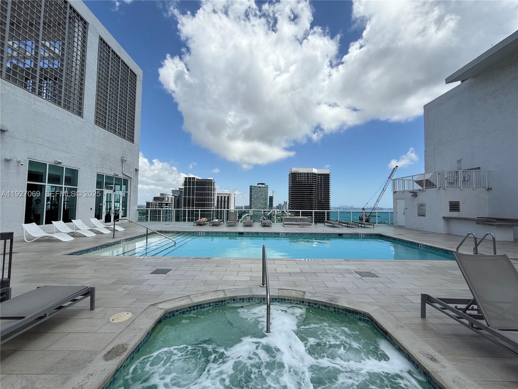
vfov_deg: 85.7
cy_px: 194
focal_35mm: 14
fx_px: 209
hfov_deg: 102.1
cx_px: 259
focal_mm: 2.22
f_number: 2.2
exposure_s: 1/3460
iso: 50
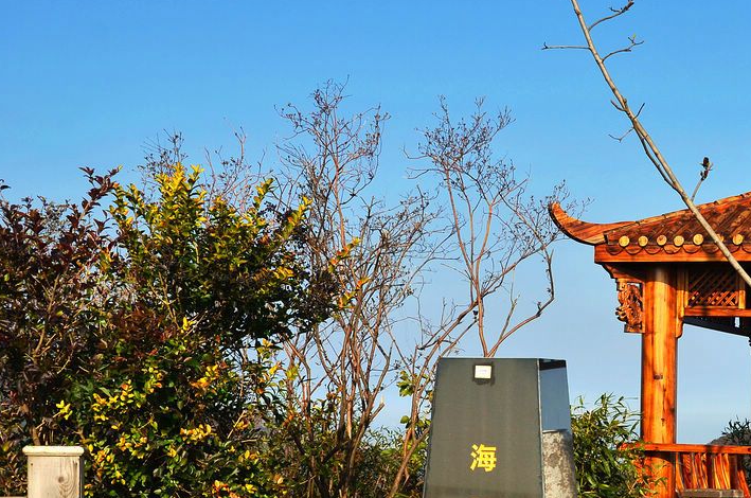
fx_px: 1666
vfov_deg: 16.8
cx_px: 659
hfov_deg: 24.7
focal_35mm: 80
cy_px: 418
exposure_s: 1/200
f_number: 11
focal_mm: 30
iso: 100
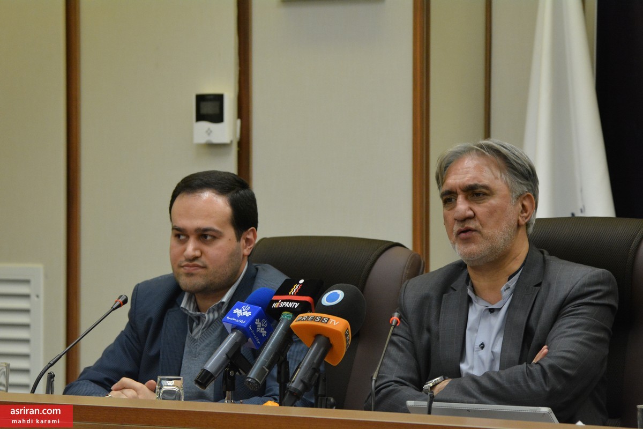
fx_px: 3215
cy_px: 214
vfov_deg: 7.6
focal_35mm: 180
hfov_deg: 11.4
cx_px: 322
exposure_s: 1/320
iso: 3200
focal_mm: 120
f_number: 4.5
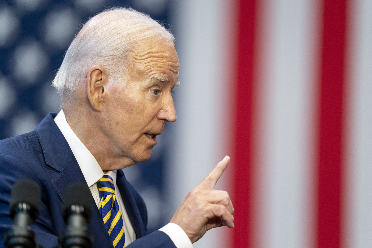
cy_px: 124
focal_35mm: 400
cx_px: 186
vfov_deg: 3.4
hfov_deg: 5.2
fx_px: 4133
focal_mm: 400
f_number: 2.8
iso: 5000
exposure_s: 1/640
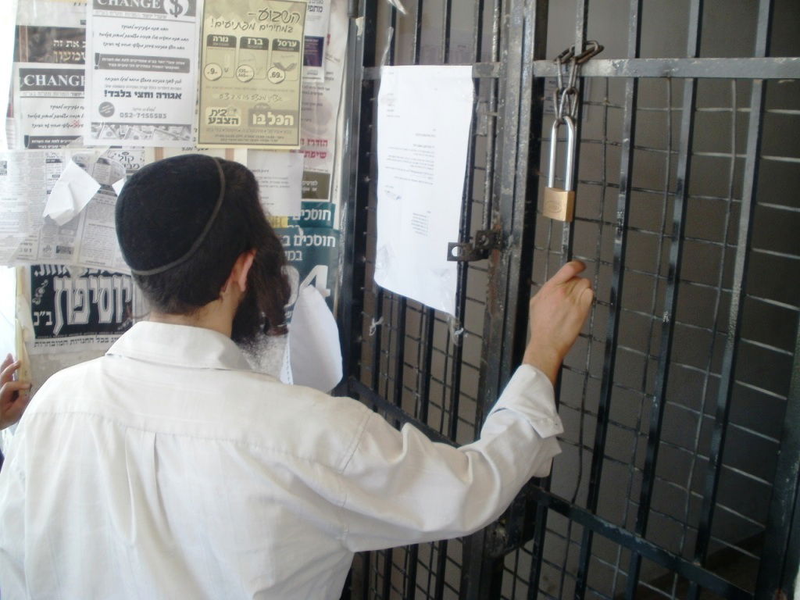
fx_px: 832
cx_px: 400
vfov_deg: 39.7
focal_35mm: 36
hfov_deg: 51.4
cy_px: 300
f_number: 3.5
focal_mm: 6.3
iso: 100
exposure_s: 1/30
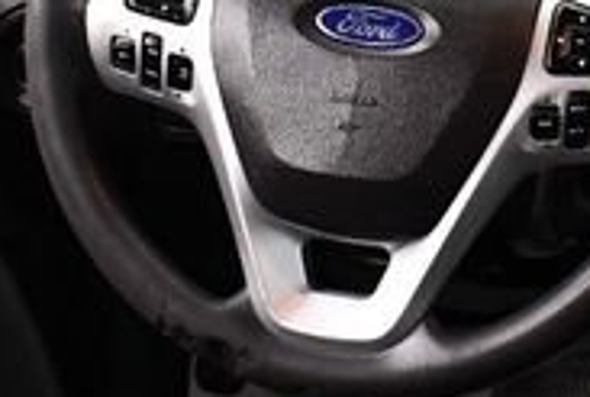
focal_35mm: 126
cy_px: 21
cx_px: 738
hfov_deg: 15.5
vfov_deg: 10.9
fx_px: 2070
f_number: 3.5
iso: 2800
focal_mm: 18
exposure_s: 1/125
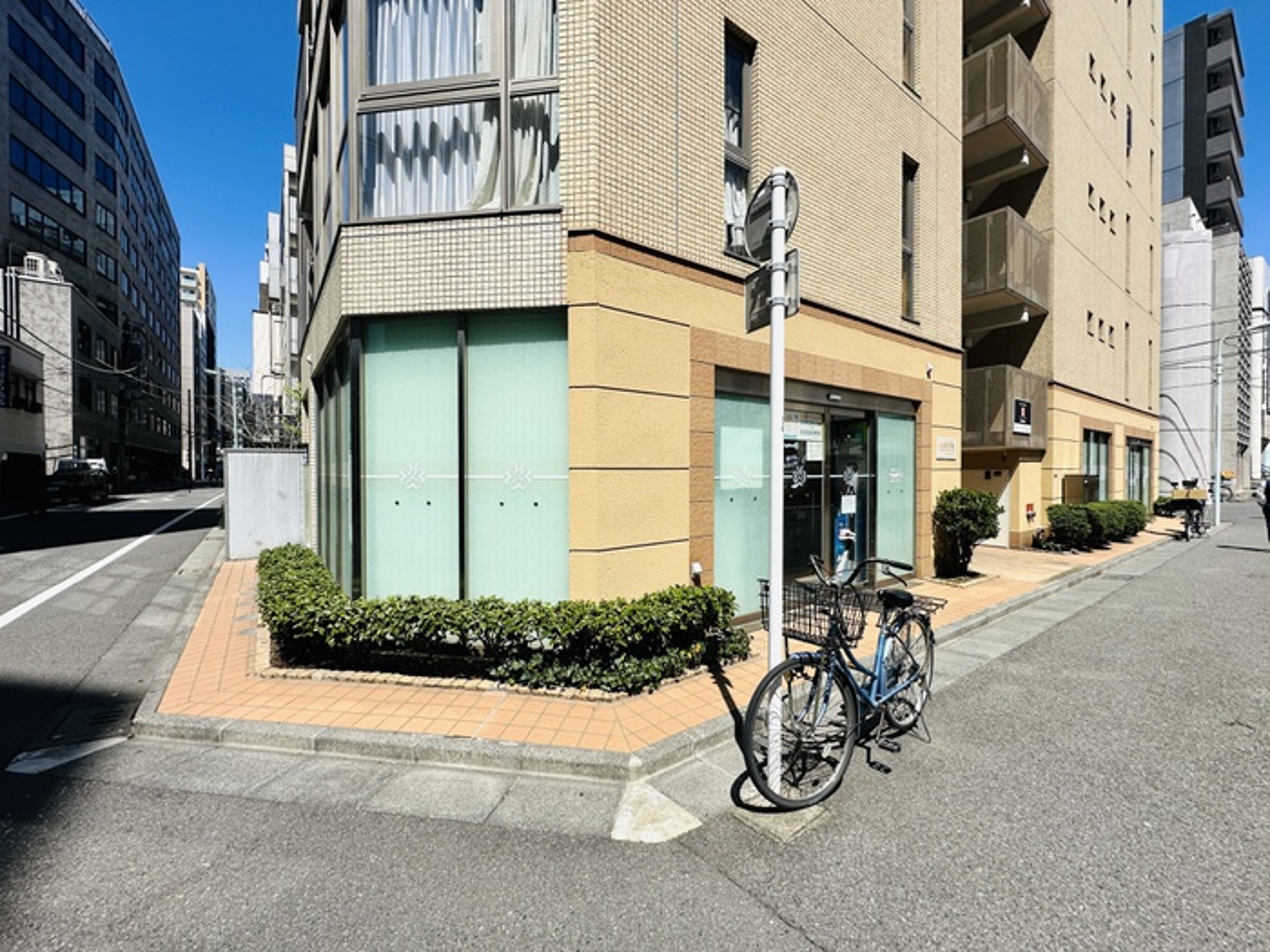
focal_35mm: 14
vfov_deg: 85.7
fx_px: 514
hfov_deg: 102.1
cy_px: 476
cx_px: 635
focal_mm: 2.22
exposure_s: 1/2304
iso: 40
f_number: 2.2
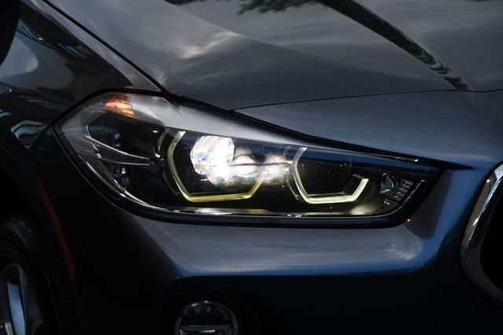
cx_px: 252
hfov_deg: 12.5
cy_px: 168
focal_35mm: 165
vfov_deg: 8.3
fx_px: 2304
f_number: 5.6
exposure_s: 1/250
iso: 200
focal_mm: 110
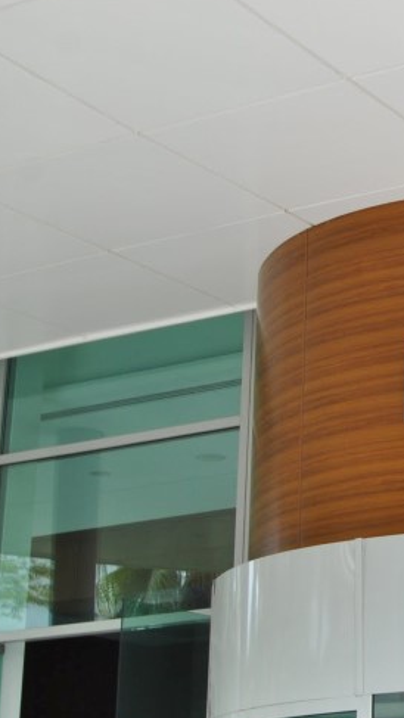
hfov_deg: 12.6
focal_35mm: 89
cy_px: 332
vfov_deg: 23.9
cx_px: 694
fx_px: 1695
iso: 200
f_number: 5.6
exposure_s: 1/125
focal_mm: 24
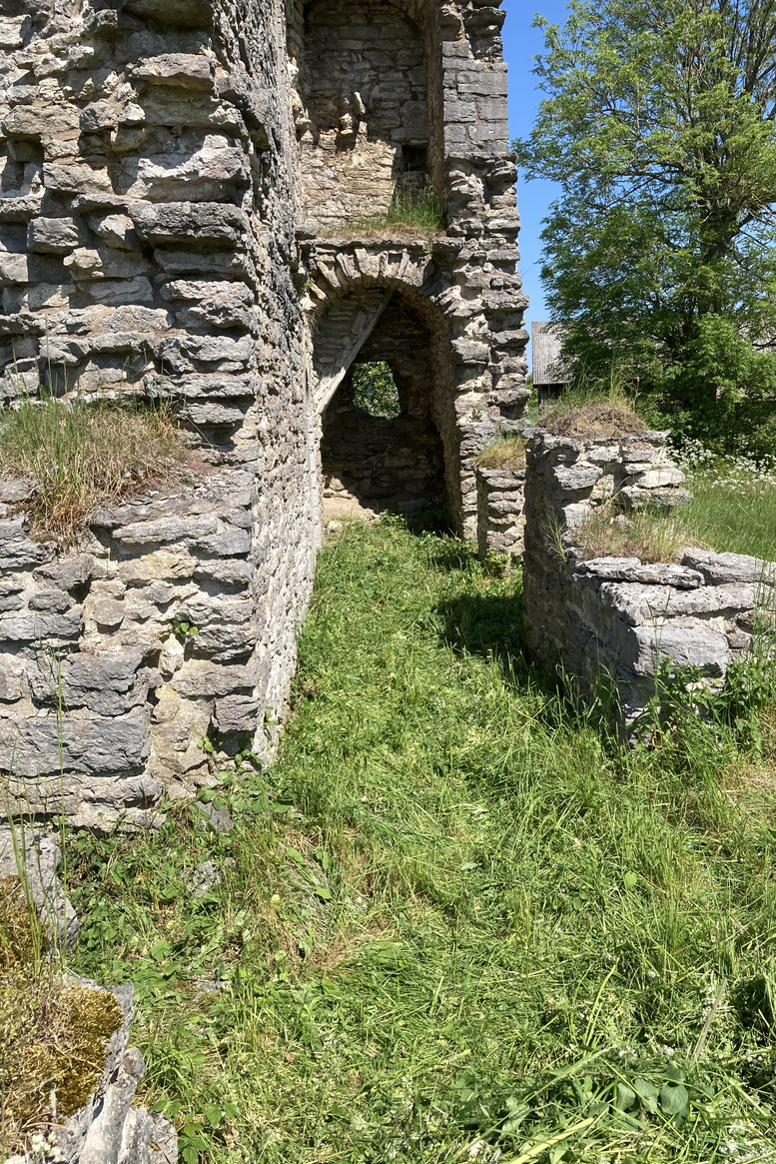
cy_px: 580
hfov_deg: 43.5
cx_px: 434
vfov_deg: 61.9
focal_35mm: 30
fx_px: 970
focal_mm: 3.99
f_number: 1.8
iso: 20
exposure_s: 1/1656
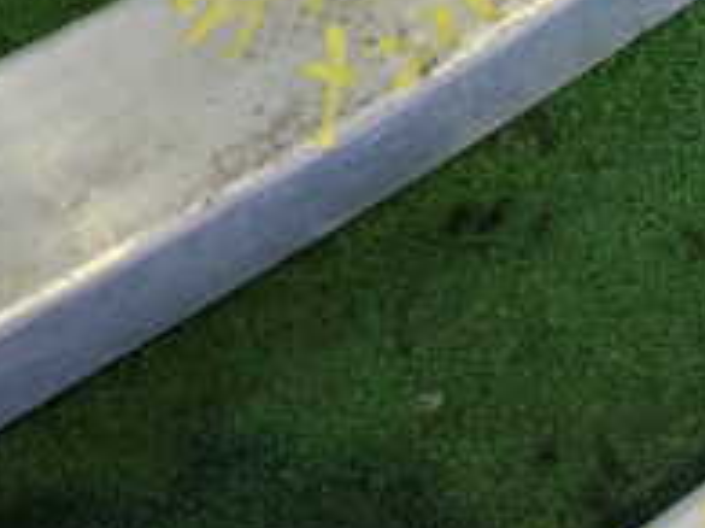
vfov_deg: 19.1
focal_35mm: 77
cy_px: 264
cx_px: 712
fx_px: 1567
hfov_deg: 24.2
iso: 250
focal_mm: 4.5
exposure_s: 1/30
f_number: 2
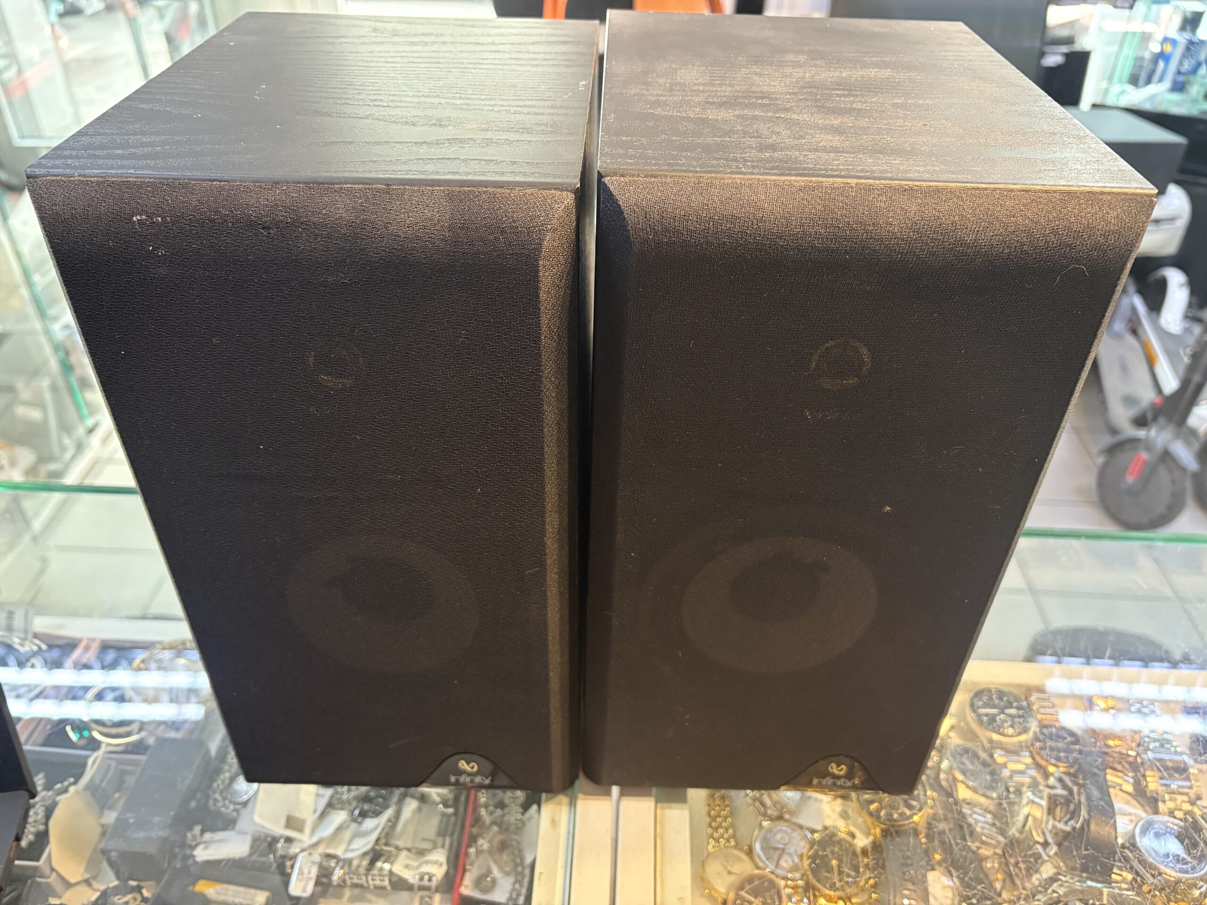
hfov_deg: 67.3
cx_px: 604
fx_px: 907
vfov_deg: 53.1
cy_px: 452
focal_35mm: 26
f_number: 1.6
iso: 500
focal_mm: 5.96
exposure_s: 1/33
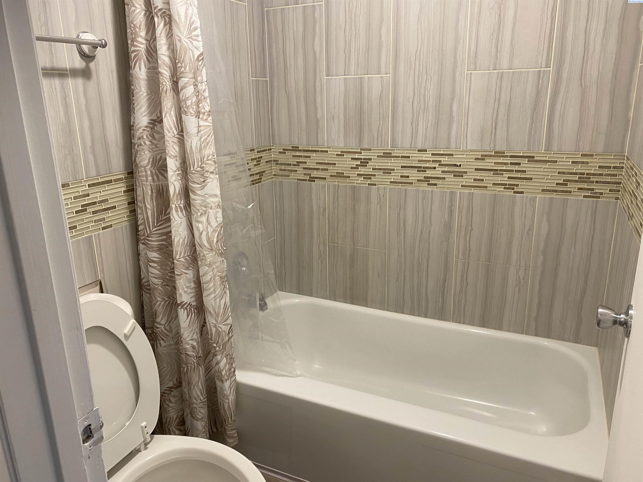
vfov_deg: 53.1
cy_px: 241
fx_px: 483
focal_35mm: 26
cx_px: 322
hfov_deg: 67.3
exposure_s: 1/60
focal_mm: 4.25
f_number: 1.8
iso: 100
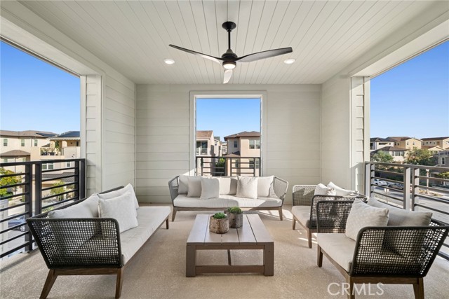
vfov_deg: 77.4
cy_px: 150
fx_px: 187
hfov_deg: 100.4
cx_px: 224
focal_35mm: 15
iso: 400
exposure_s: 1/80
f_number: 8
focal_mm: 15
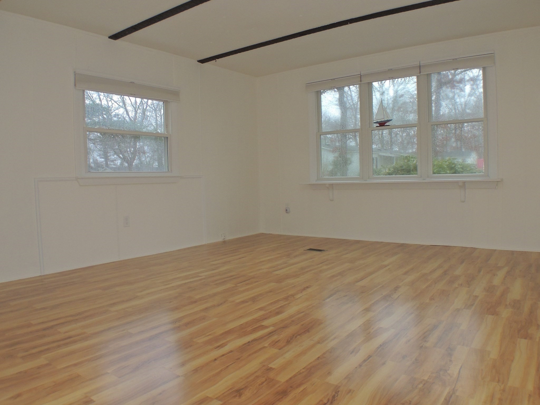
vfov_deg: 42.9
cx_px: 270
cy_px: 202
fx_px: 515
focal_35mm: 33
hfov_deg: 55.4
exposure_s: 1/40
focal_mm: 5.8
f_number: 3.2
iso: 400
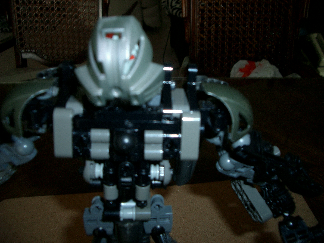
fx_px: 328
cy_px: 122
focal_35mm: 35
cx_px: 162
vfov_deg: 40.7
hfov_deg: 52.6
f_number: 2.6
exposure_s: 1/40
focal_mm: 5.8
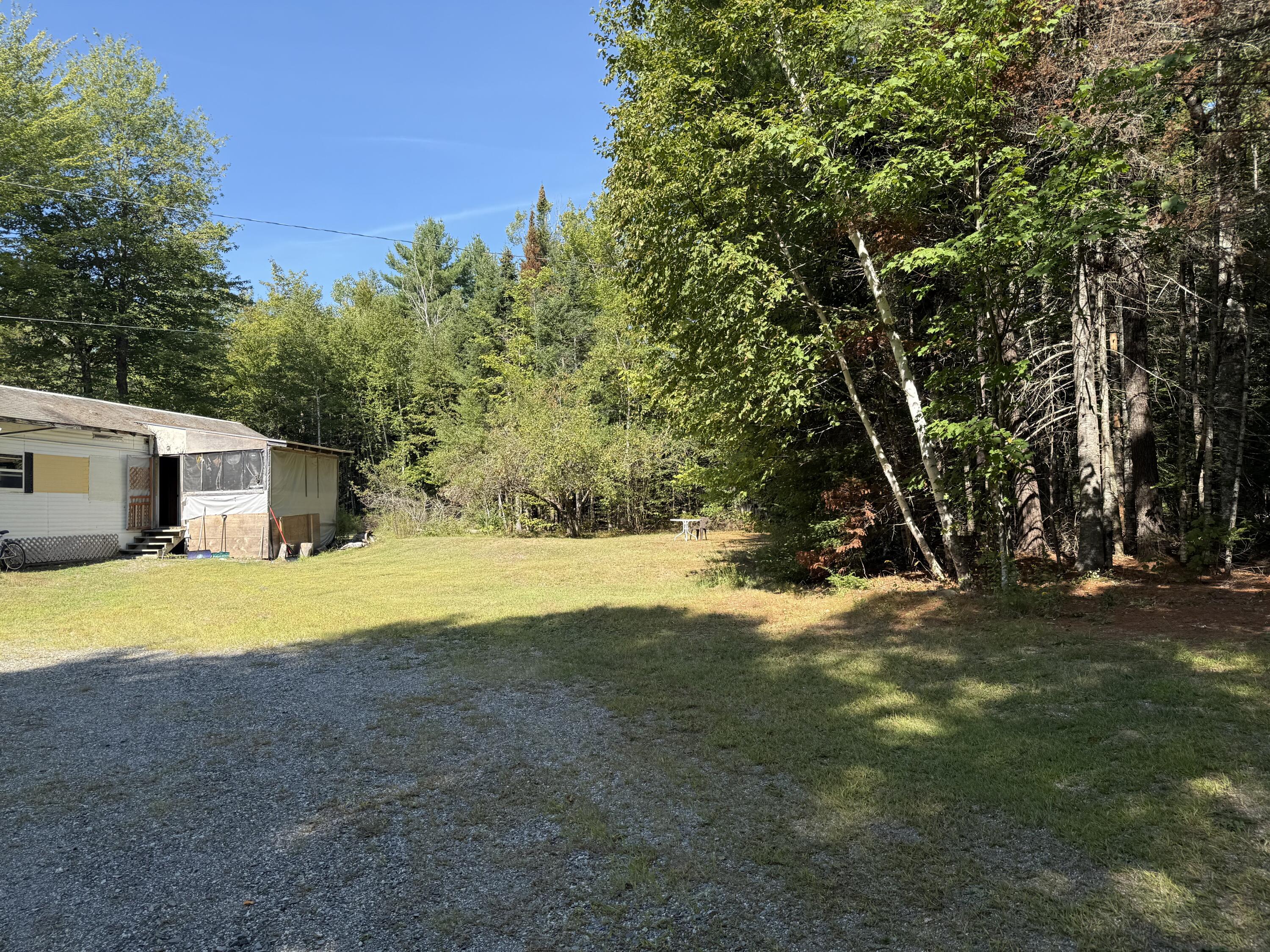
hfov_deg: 71.6
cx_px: 635
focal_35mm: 24
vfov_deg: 56.8
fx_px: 881
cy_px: 476
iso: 80
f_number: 1.78
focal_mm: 6.76
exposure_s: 1/1553
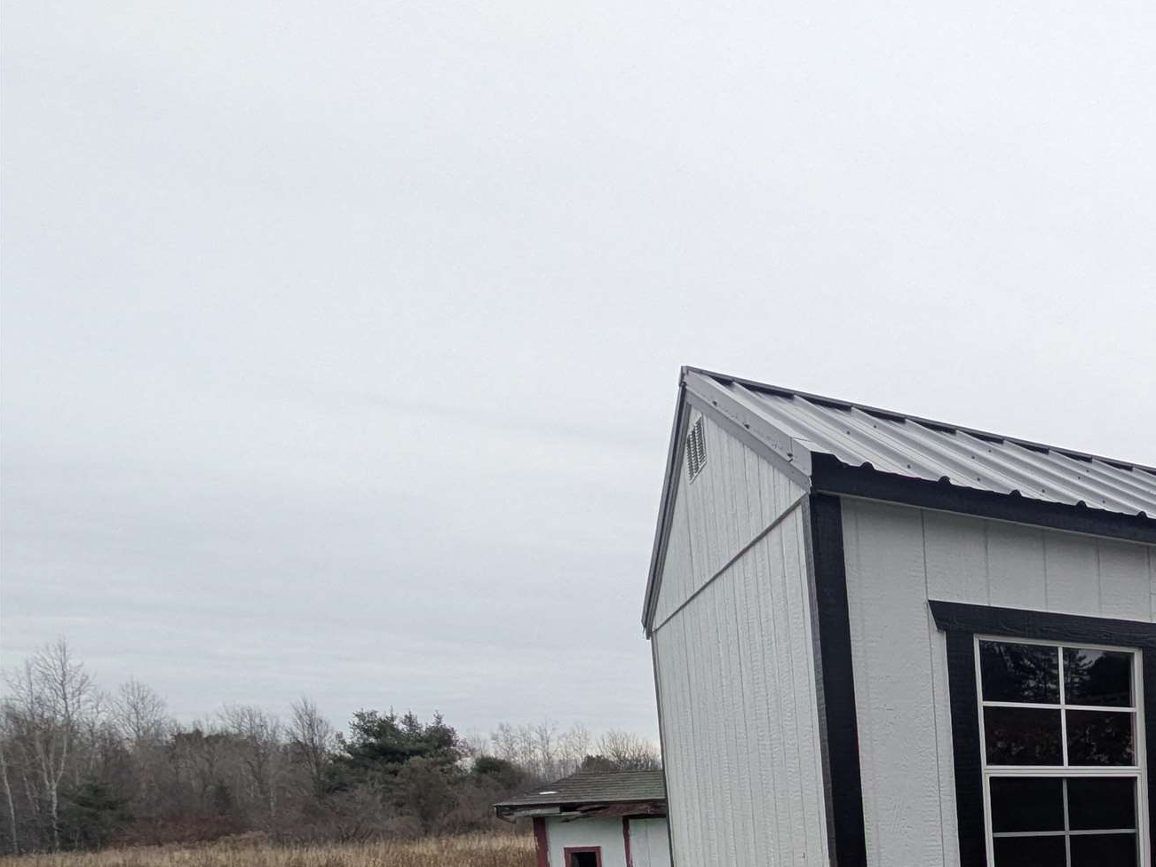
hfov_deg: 40.5
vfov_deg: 36.7
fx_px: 1102
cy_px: 938
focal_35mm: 33
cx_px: 1360
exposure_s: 1/126
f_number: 2.2
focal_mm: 1.83
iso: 49
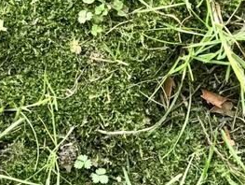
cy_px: -21
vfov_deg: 7.3
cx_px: 9
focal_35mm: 202
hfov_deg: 9.7
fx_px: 1432
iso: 50
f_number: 2.8
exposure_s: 1/60
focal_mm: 6.6
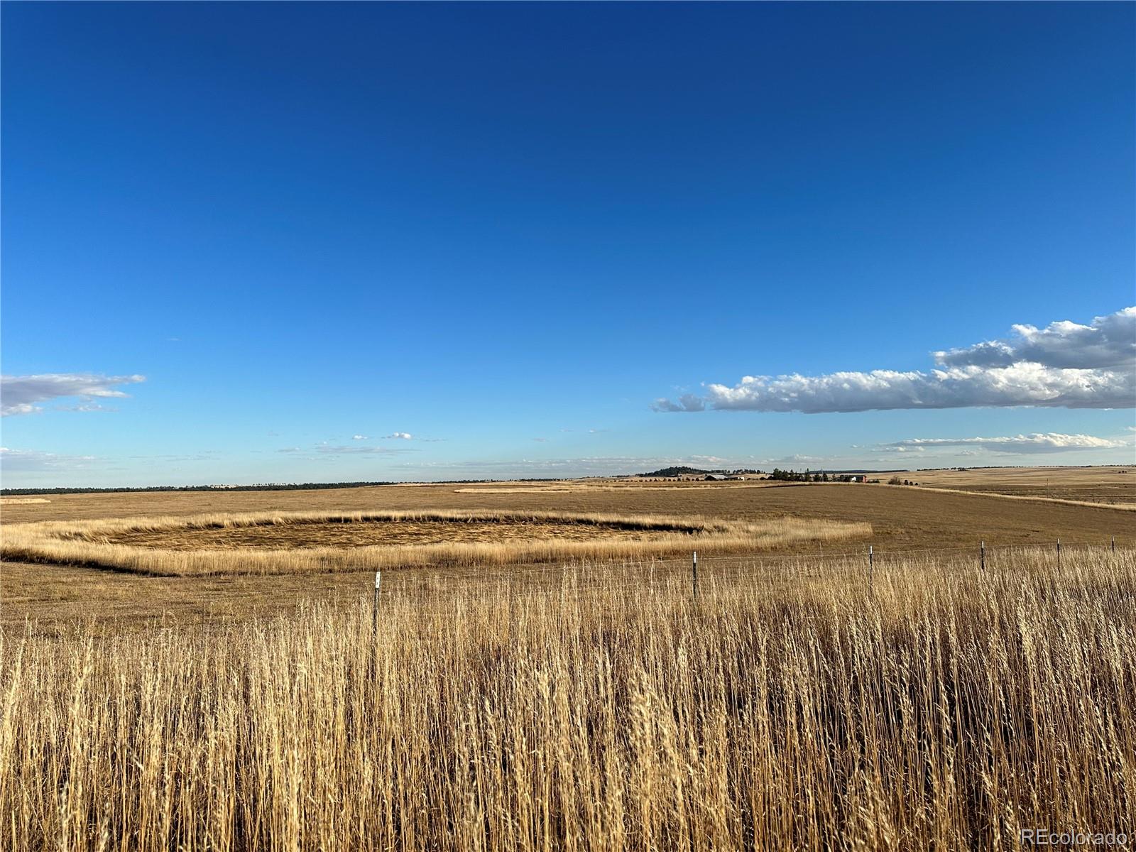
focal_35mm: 24
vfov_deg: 56.8
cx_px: 568
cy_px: 426
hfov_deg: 71.6
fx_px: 788
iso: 80
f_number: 1.78
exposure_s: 1/5000
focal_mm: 6.86
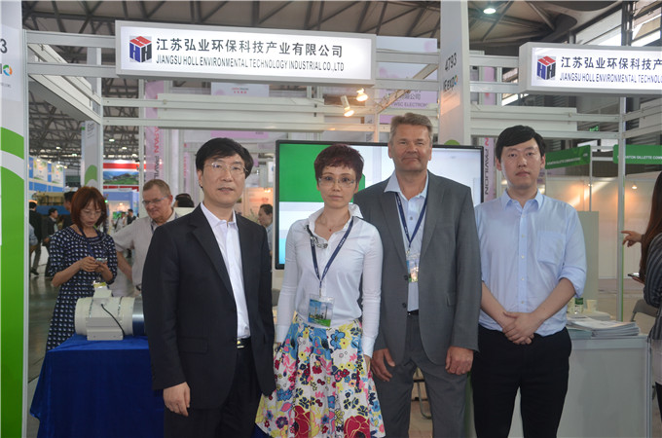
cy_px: 219
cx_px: 331
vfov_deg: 36.7
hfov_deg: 53.2
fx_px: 660
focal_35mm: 36
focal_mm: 24
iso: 400
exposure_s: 1/80
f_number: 3.8
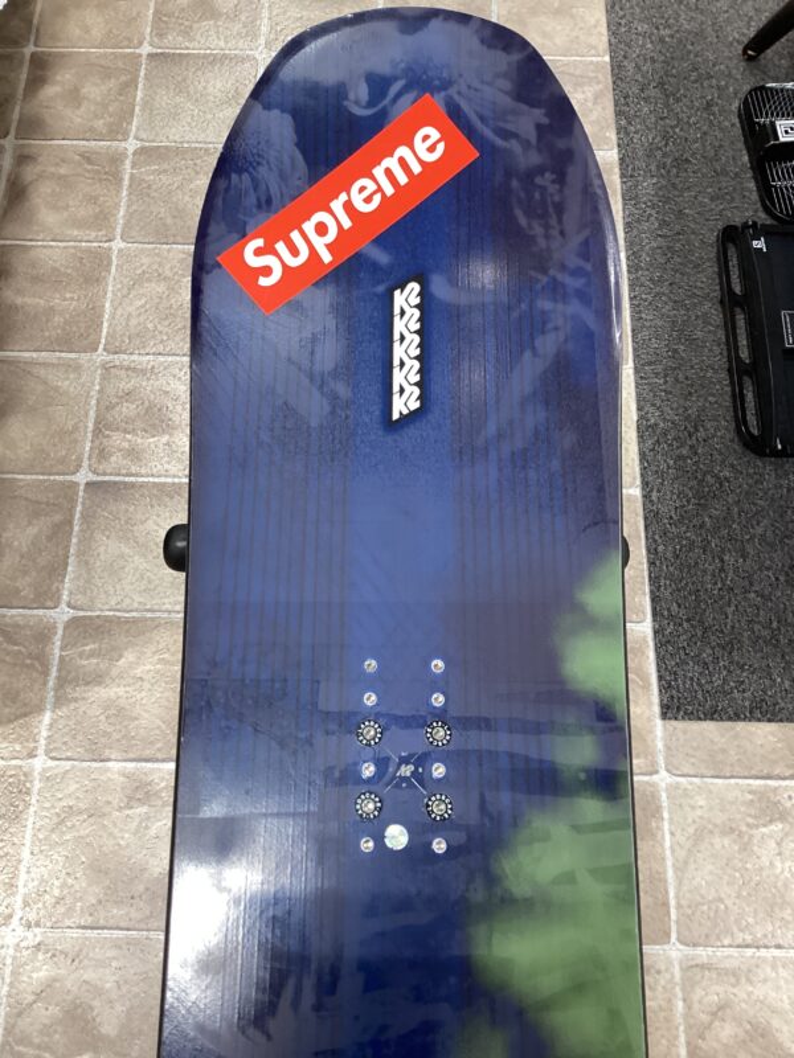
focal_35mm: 31
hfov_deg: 45.4
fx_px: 948
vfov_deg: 58.4
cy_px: 529
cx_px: 397
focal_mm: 3.3
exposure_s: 1/50
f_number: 2.4
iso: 125
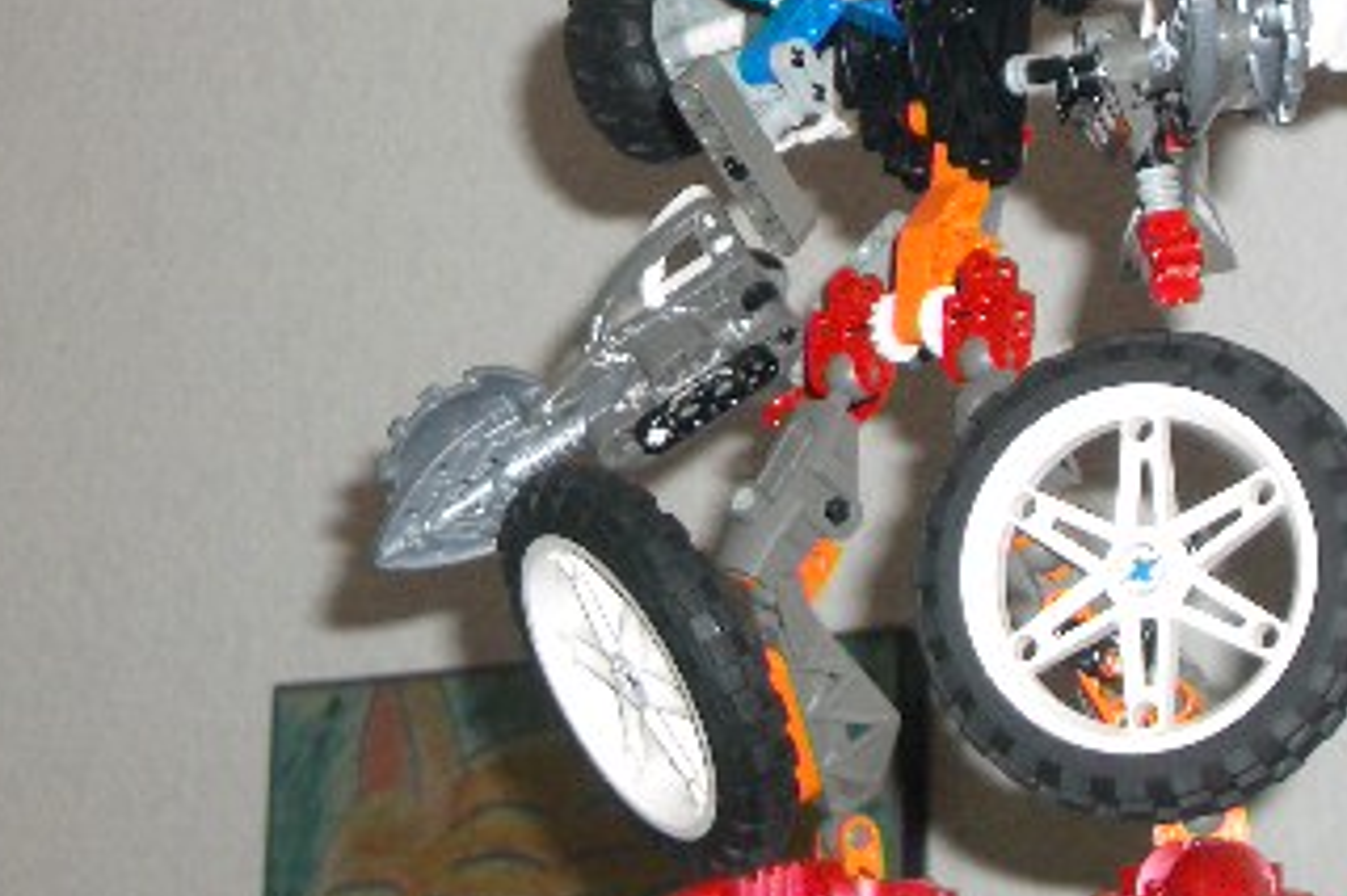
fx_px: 4824
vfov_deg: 10.5
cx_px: 610
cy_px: -84
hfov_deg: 15.9
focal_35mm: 129
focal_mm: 10.2
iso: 100
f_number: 3.5
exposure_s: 1/60
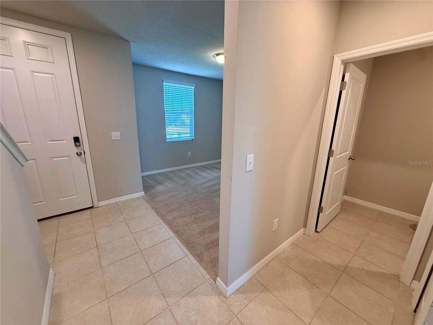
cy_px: 162
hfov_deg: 102.1
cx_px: 216
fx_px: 175
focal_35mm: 14
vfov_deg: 85.7
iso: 250
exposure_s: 1/120
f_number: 2.2
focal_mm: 2.22
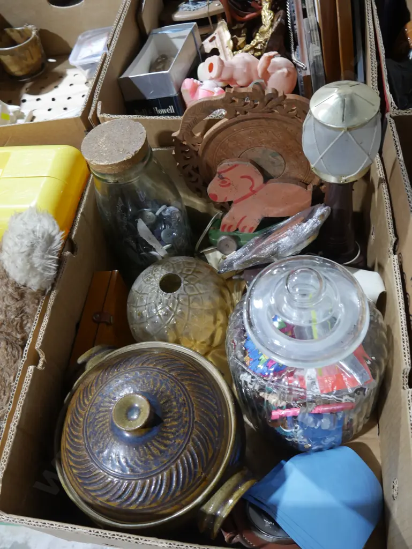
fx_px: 507
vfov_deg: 56.8
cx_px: 206
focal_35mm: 32
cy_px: 274
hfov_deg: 44.2
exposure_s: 1/60
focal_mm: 16
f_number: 3.6
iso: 800
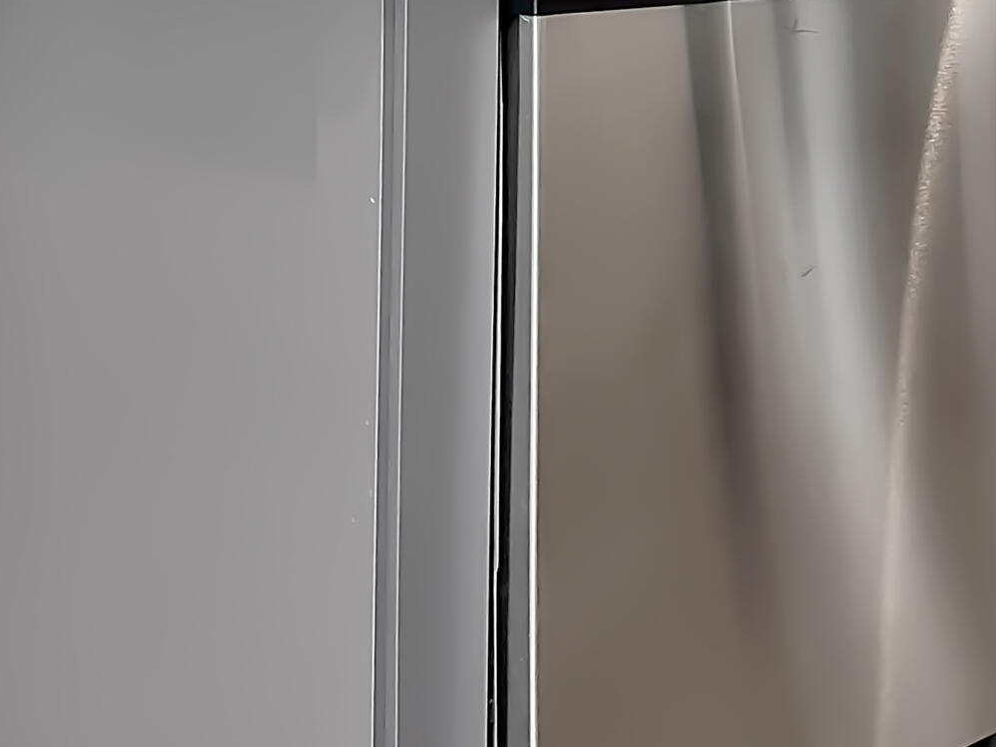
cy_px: -185
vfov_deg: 19.1
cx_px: 977
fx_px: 2072
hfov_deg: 25.8
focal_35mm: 72
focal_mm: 6.86
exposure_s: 1/120
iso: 125
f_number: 1.78
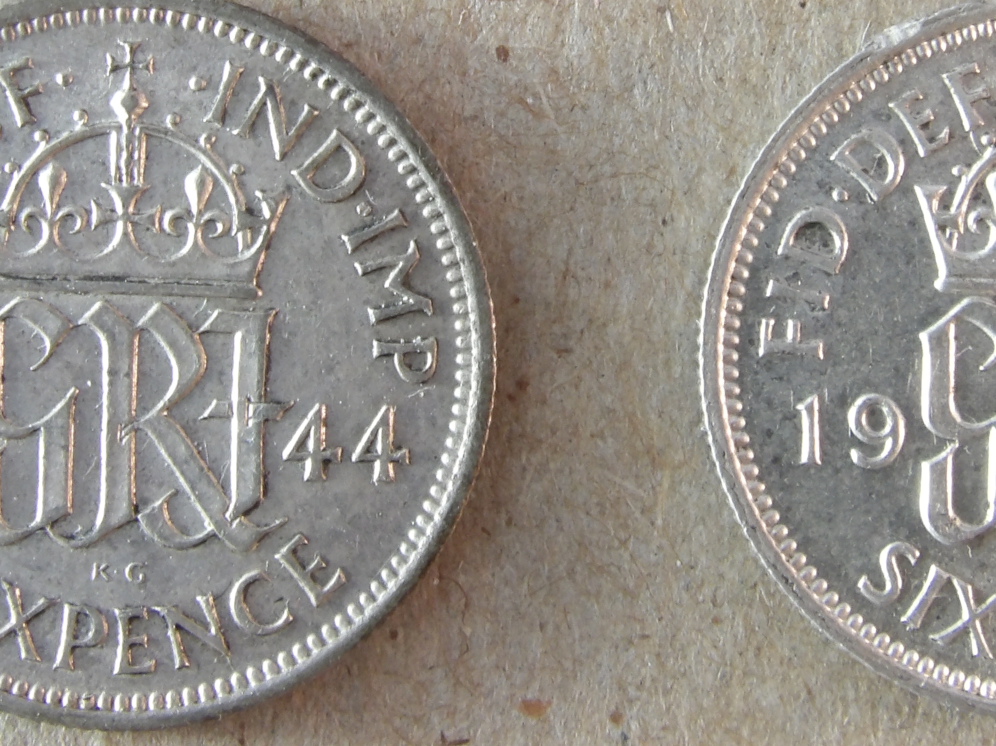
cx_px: 617
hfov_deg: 17.5
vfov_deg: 13.2
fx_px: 3222
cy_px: 251
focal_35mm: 112
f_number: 5.3
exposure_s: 1/17
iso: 200
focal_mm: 9.2
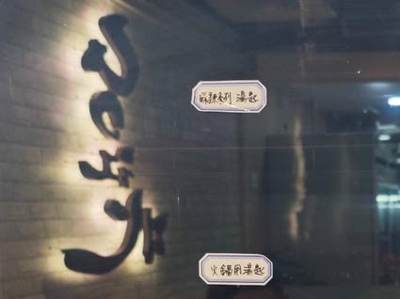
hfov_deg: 27.9
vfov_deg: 21.9
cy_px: 284
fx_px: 750
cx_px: 407
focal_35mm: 65
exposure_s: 1/60
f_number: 1.63
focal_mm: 8.72
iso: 200
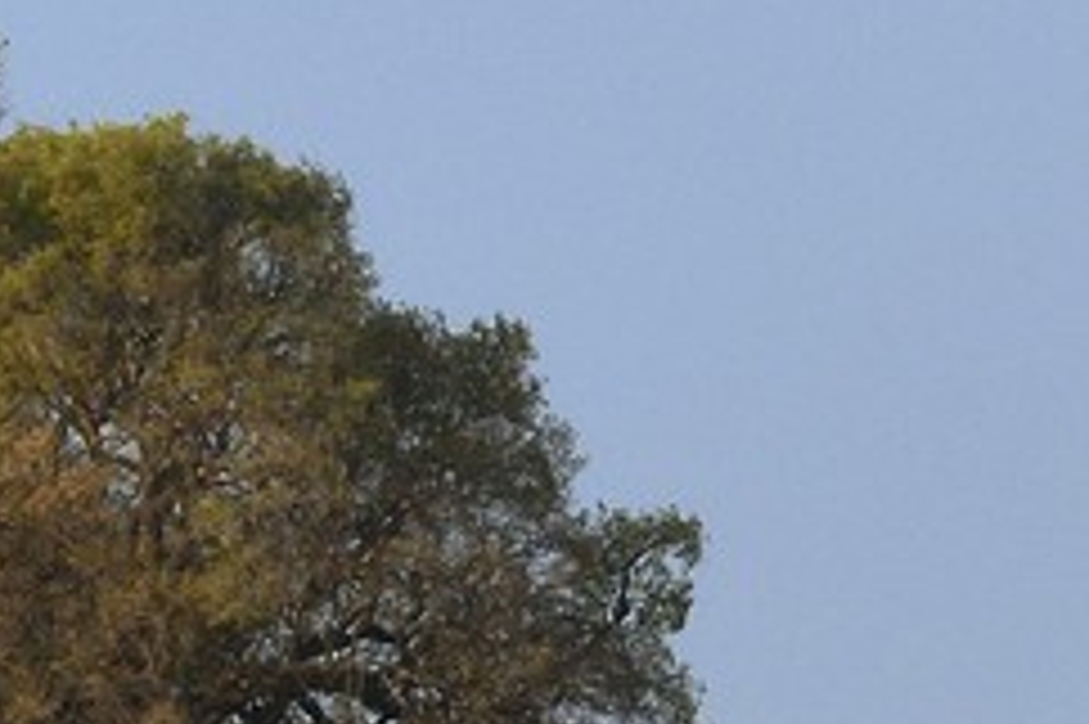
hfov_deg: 1.3
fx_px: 48033
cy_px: -180
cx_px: -2115
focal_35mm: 1589
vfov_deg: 0.9
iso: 800
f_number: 9
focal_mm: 240
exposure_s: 1/800
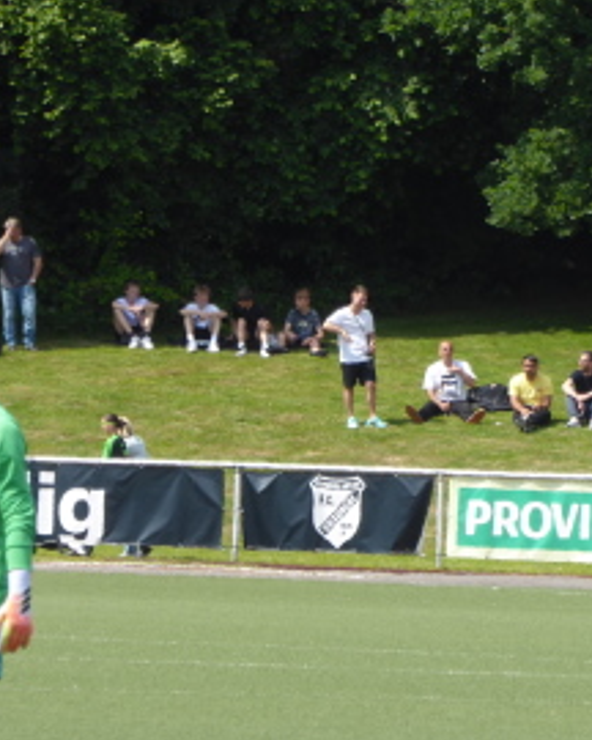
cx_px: 301
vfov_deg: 3.0
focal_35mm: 652
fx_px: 14280
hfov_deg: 2.4
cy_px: 449
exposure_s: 1/200
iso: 80
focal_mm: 71.7
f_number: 6
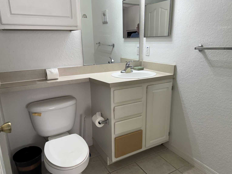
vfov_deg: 54.9
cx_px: 117
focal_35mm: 25
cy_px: 85
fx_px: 168
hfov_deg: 69.4
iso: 160
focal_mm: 6.76
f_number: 1.78
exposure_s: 1/120
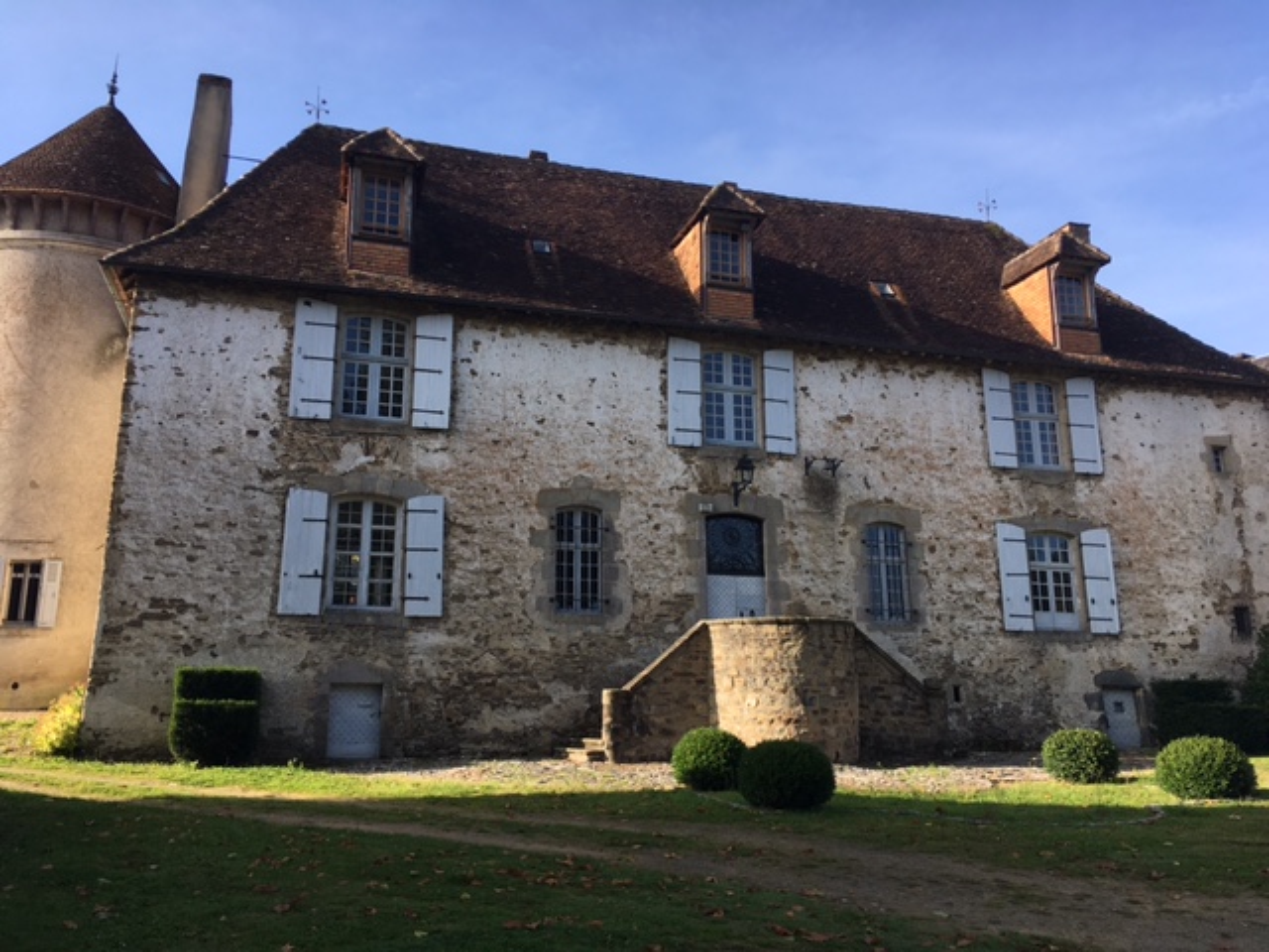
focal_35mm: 29
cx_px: 634
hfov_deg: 61.7
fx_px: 1063
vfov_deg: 48.2
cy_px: 476
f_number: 2.2
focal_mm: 4.15
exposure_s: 1/699
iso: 25
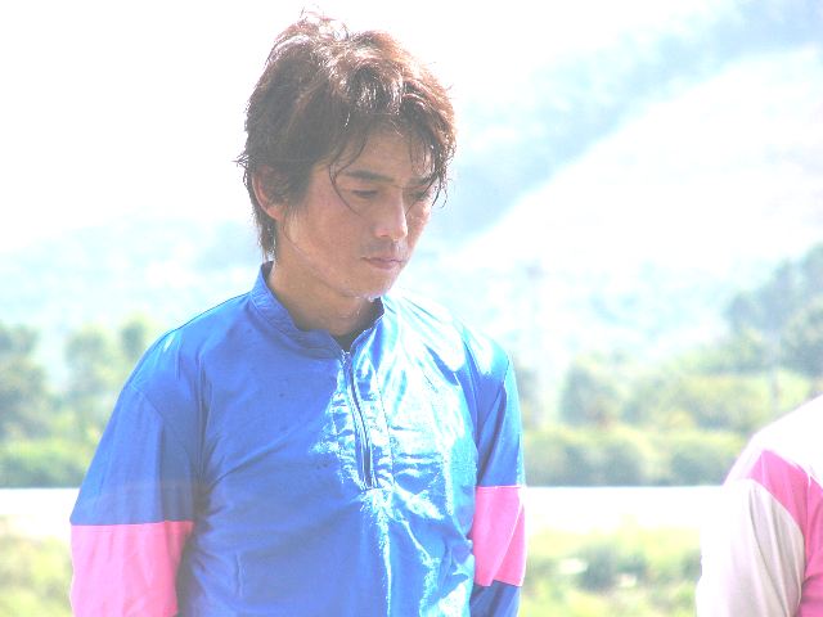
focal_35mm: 328
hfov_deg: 6.0
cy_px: 308
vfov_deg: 4.5
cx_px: 412
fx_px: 7798
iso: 50
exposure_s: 1/500
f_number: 6.5
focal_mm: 54.5
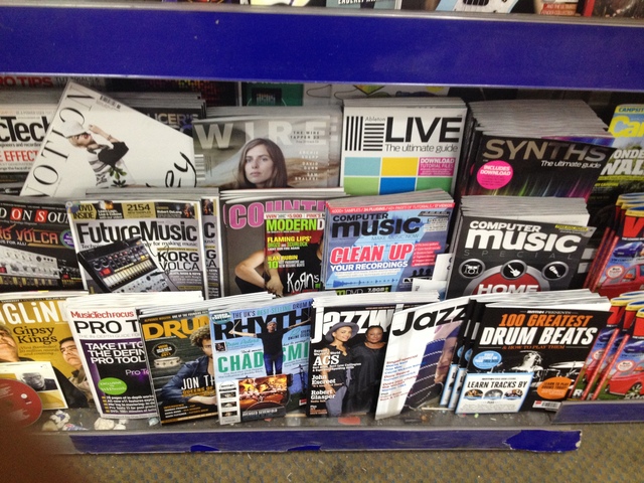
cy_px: 242
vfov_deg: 40.7
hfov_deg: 52.6
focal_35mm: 35
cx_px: 322
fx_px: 651
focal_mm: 4.28
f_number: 2.4
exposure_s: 1/20
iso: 160
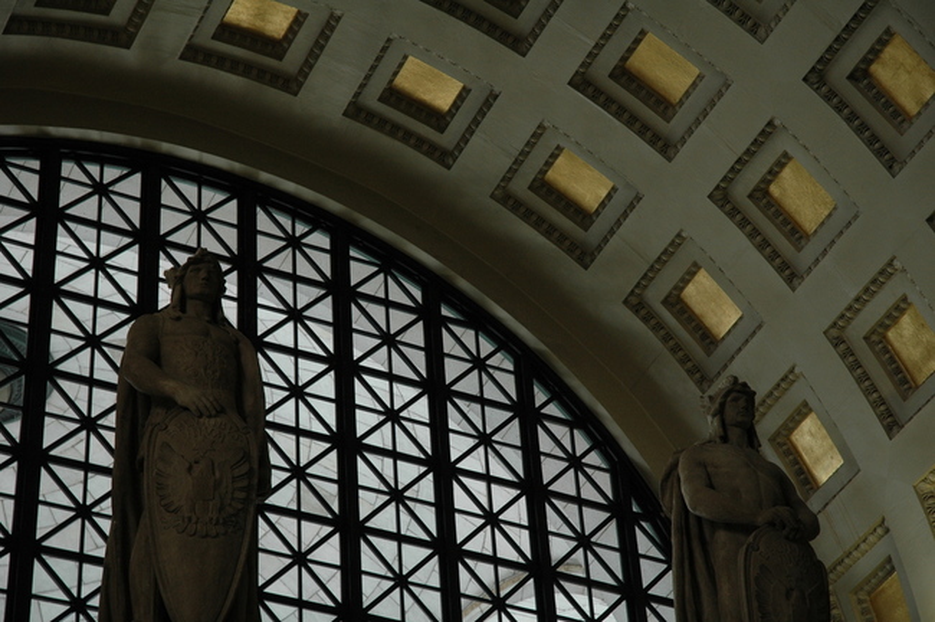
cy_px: 311
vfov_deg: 14.7
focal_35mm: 93
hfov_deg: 21.9
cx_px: 468
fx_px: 2413
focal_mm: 62
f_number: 4.5
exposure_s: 1/125
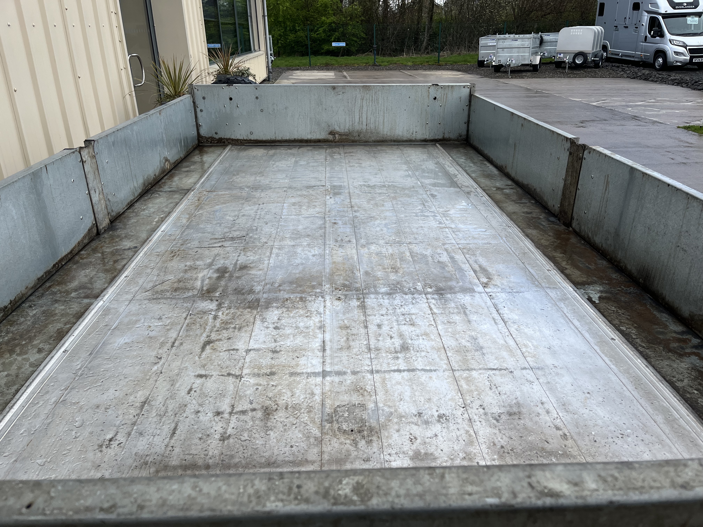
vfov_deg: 53.1
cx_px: 352
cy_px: 264
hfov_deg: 67.3
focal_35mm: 26
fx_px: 528
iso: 50
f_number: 1.6
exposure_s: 1/1517
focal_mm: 5.1
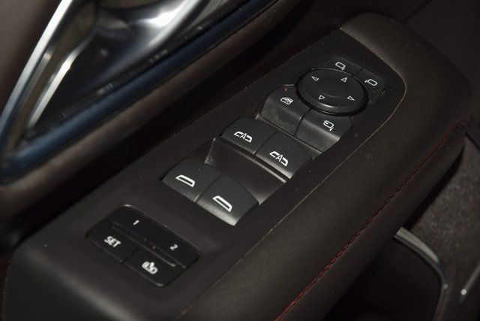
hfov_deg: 19.5
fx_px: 1400
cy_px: 160
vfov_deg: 13.0
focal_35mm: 105
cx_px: 240
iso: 100
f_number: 8
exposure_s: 1/125
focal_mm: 70
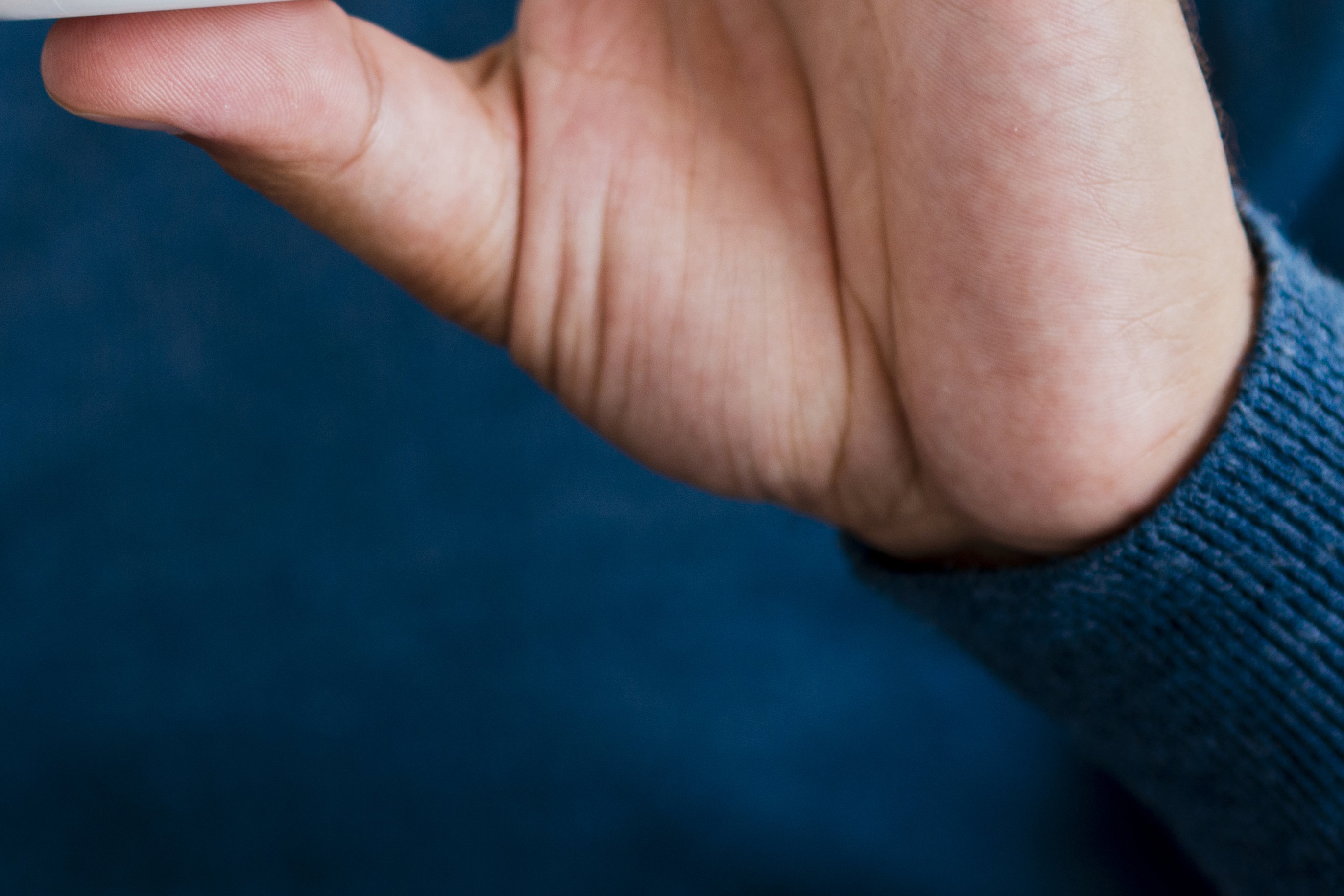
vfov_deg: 6.0
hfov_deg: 8.9
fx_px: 8514
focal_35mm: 228
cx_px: -208
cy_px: -175
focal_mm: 85
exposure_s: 1/160
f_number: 3.5
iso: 320
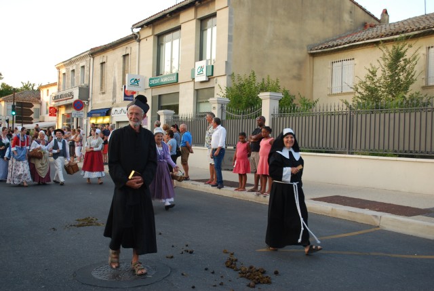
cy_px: 146
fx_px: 471
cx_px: 217
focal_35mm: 39
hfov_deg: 49.5
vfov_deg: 34.3
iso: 200
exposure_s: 1/80
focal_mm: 26
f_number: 4.5
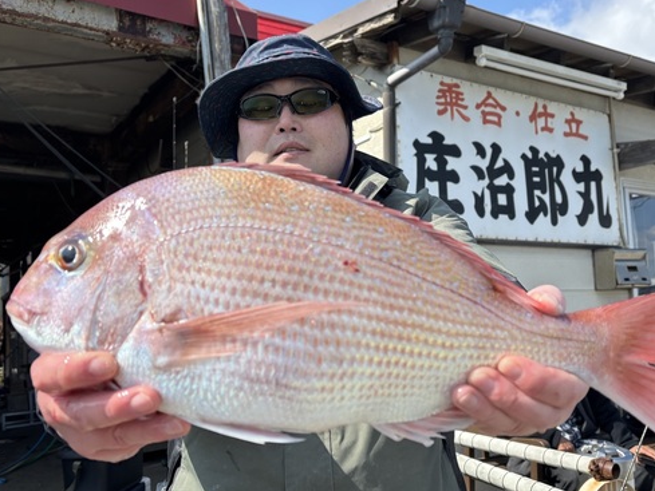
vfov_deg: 41.8
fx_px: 644
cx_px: 350
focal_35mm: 34
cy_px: 268
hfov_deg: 53.9
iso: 50
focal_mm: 5.96
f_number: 1.6
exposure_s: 1/1949
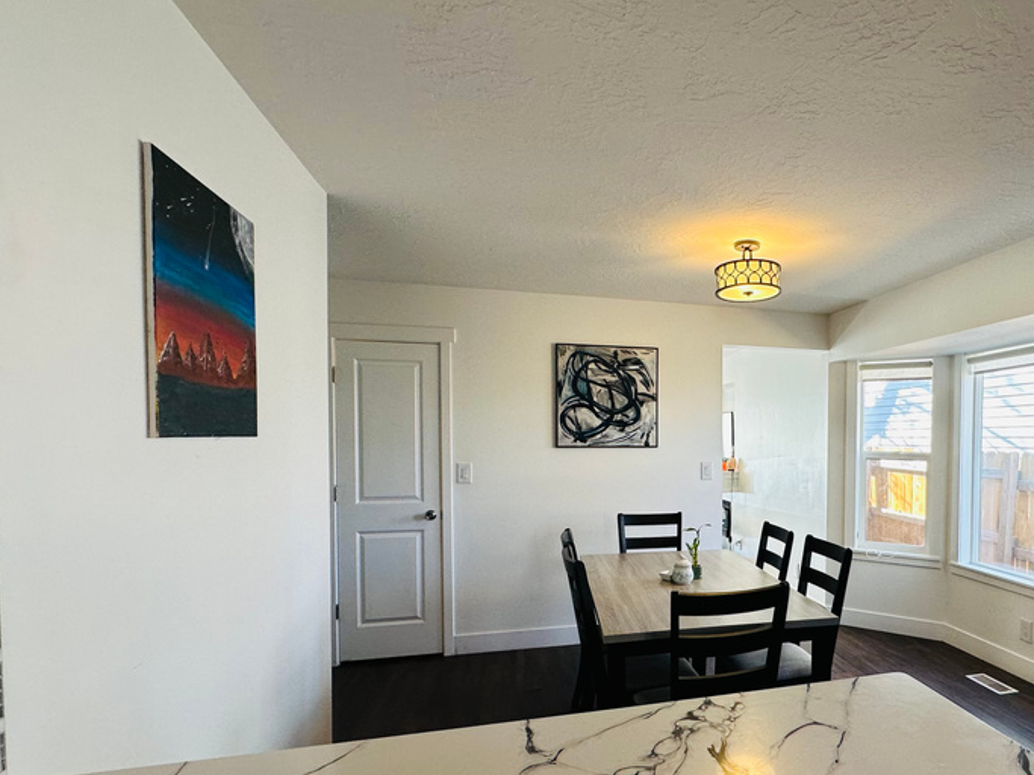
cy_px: 460
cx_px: 707
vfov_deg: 62.9
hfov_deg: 76.0
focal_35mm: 21
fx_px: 627
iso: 125
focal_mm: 2.22
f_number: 2.2
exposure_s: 1/120
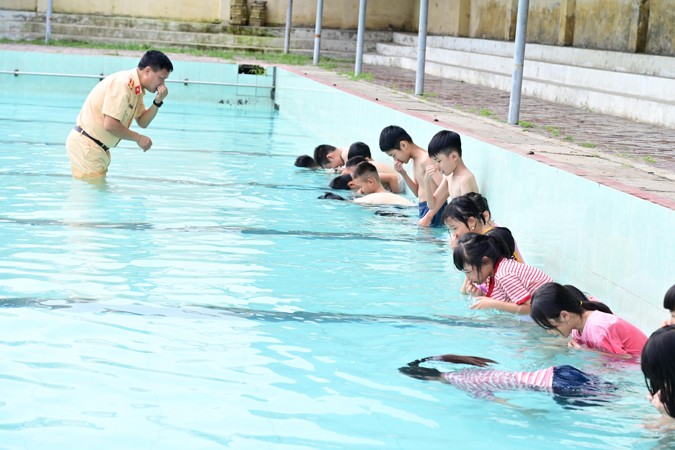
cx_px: 338
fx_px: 1594
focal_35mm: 85
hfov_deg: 23.9
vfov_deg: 16.1
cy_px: 225
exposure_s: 1/100
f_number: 6.3
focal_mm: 85
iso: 160
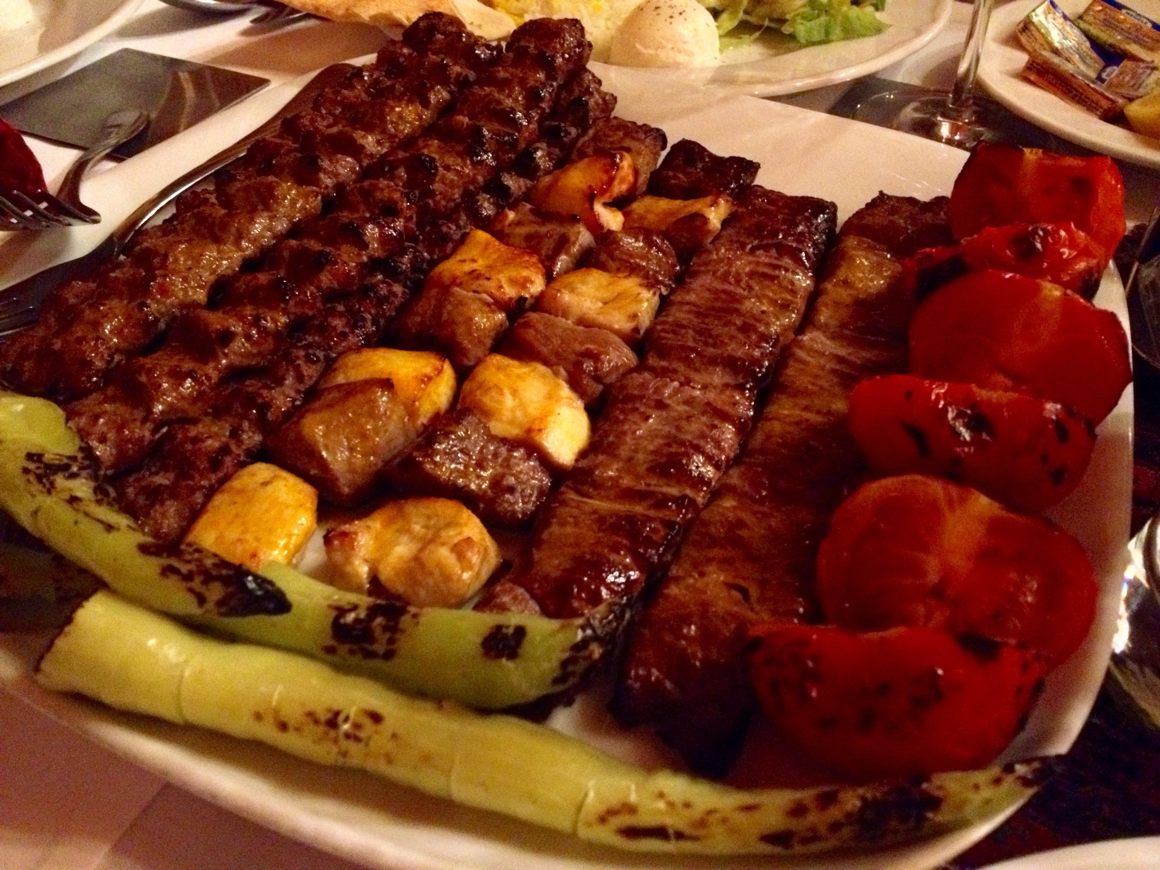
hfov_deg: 52.6
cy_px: 435
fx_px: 1173
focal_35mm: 35
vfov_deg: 40.7
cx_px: 580
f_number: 2.4
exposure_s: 1/15
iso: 800
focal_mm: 4.28
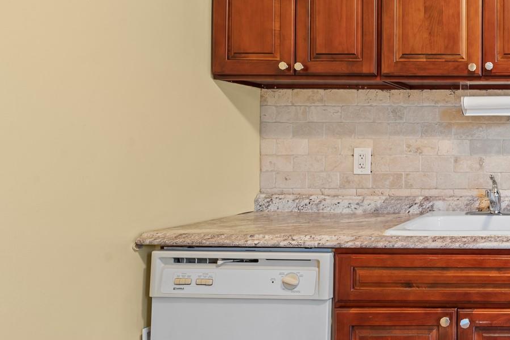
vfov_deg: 41.0
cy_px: 150
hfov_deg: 43.7
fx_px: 453
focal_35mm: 32
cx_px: 573
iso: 250
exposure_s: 2
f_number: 10
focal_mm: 14
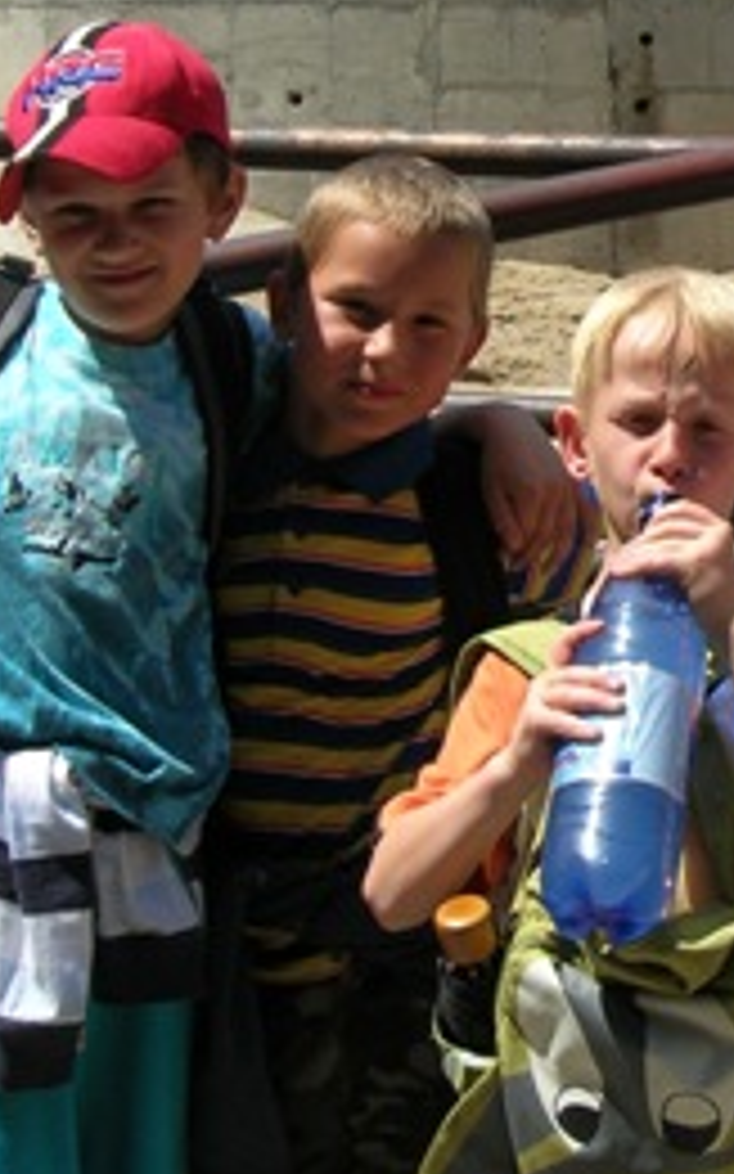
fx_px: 2818
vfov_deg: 23.4
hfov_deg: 14.3
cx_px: 905
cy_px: 369
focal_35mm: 88
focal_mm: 7.8
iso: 64
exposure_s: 1/530
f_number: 4.8
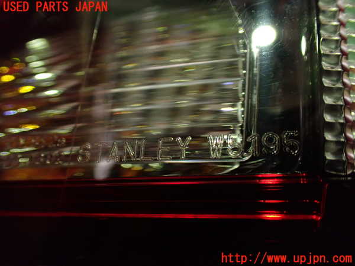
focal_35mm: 30
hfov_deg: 60.0
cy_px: 133
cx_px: 178
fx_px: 308
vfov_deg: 46.8
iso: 800
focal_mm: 5.4
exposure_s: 1/80
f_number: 2.3
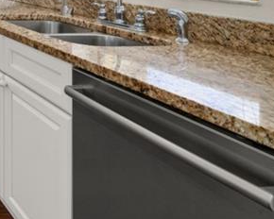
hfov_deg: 26.6
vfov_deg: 30.2
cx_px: -160
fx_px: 349
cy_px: -39
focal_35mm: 43
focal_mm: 13
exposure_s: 1/13
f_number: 11
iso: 400
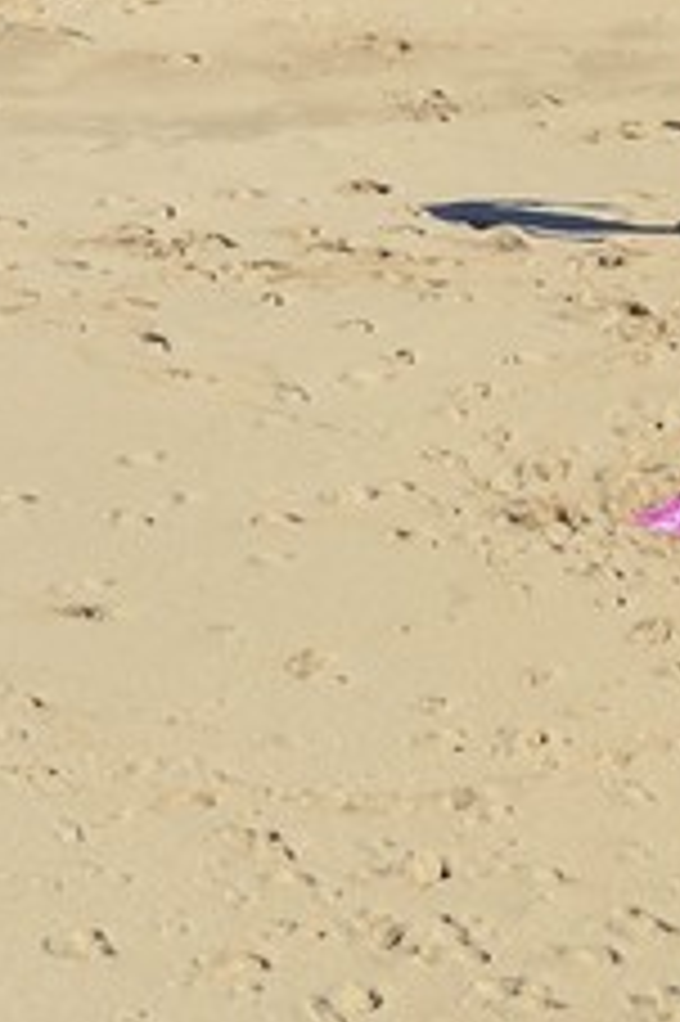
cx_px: 1191
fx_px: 11605
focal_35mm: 409
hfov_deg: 3.3
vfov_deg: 4.8
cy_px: -1895
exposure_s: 1/250
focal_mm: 58
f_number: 10
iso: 100
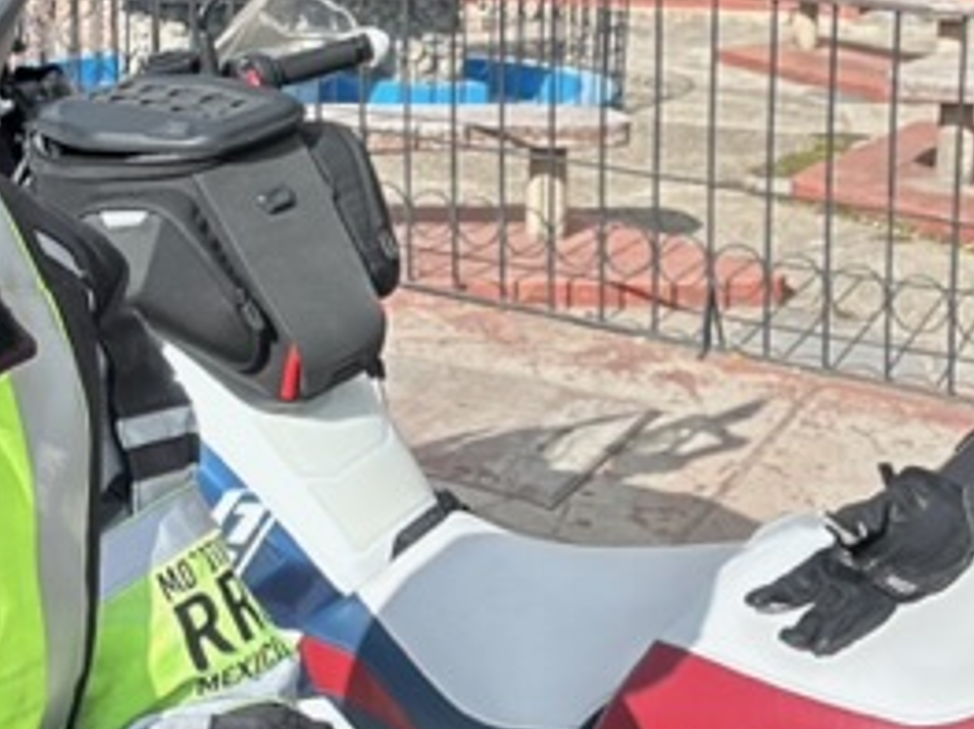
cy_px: 104
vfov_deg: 25.4
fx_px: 1575
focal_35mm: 56
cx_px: 426
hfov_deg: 34.3
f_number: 1.9
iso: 25
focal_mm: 2.69
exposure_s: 1/667
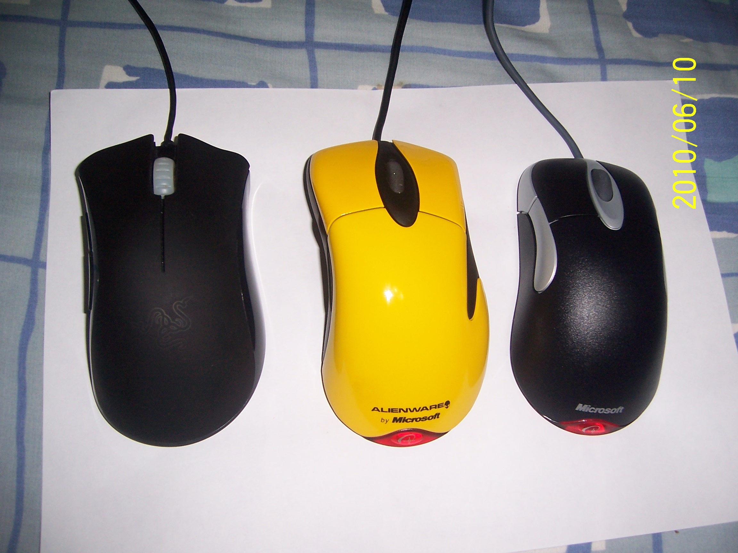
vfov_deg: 39.7
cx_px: 369
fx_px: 768
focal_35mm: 36
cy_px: 276
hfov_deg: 51.4
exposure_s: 1/60
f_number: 3
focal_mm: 6
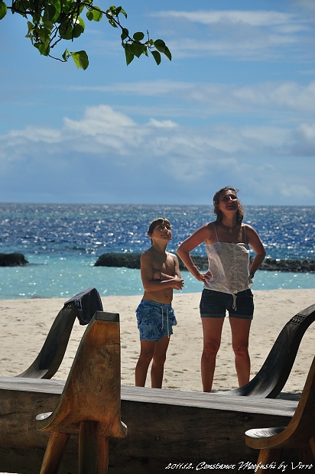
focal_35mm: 158
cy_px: 237
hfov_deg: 8.7
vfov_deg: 13.1
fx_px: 2072
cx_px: 158
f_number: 8
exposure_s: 1/500
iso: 200
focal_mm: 105
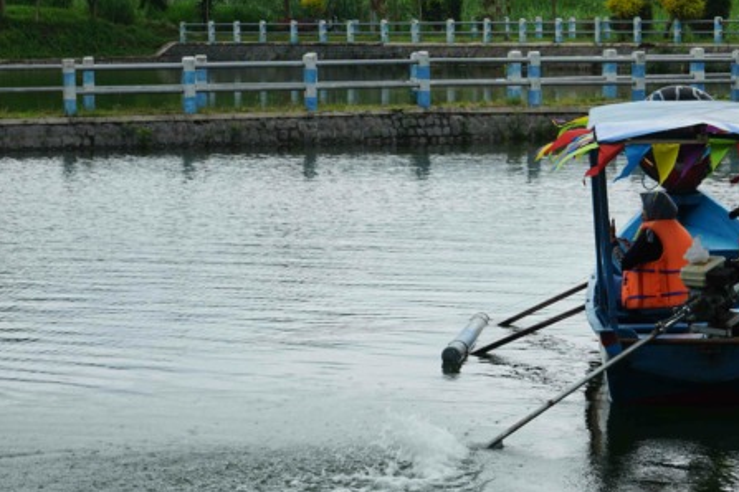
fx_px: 2217
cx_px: 458
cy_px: 206
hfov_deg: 18.9
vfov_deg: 12.7
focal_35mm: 108
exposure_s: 1/100
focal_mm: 70
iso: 100
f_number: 11
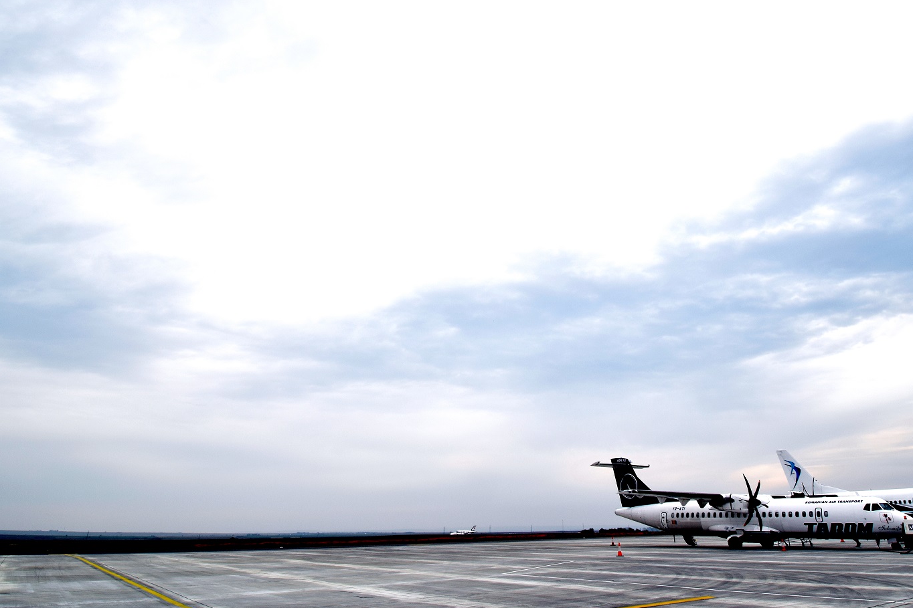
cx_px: 540
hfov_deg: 77.8
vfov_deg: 56.0
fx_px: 558
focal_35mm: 22
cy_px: 202
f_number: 9
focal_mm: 10
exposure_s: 1/100
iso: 200
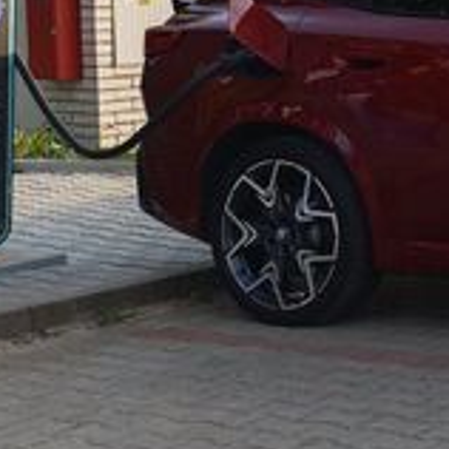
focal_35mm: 110
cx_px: 631
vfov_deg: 15.8
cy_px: 126
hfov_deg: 14.9
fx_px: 1614
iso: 50
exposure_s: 1/137
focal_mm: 8.72
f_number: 2.8
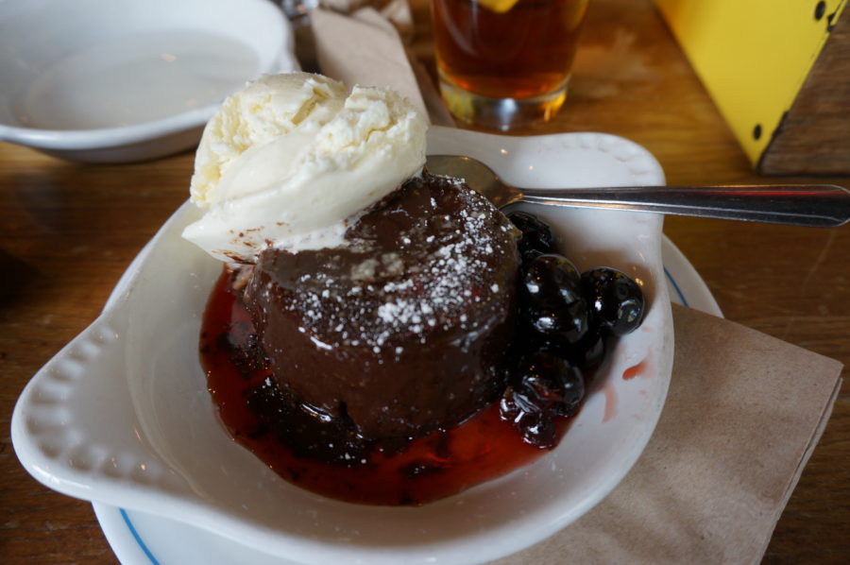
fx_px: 566
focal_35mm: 24
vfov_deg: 53.0
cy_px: 282
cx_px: 425
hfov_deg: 73.8
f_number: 4
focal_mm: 16
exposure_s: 1/60
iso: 320
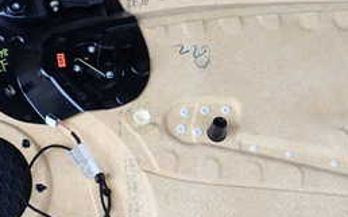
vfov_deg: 17.6
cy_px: 93
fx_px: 702
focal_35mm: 74
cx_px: 175
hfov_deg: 27.9
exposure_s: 1/200
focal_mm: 5.4
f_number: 2.3
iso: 100
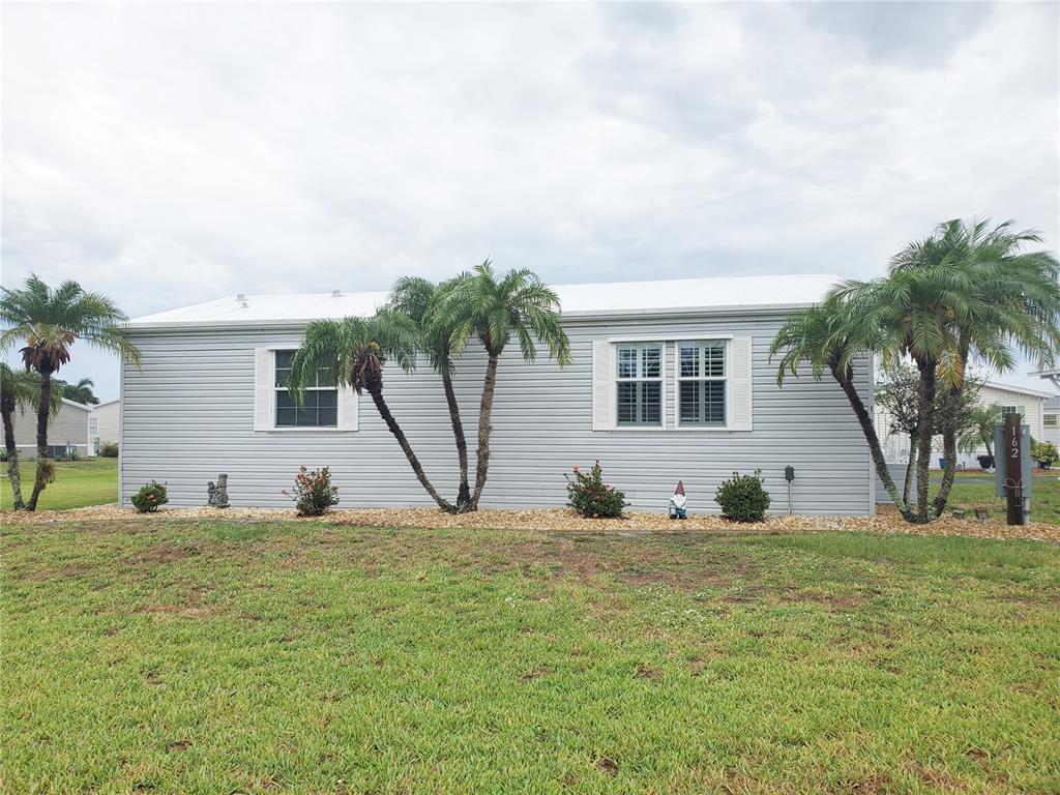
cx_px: 530
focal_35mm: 26
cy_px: 398
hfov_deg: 67.3
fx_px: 796
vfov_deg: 53.1
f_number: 2.4
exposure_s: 1/1946
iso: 50
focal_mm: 4.3
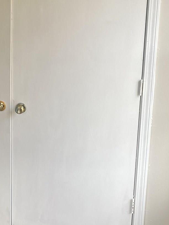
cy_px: 101
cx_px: -48
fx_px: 476
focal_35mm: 73
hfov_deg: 18.8
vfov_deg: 26.7
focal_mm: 4.25
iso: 80
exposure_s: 1/121
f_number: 1.8
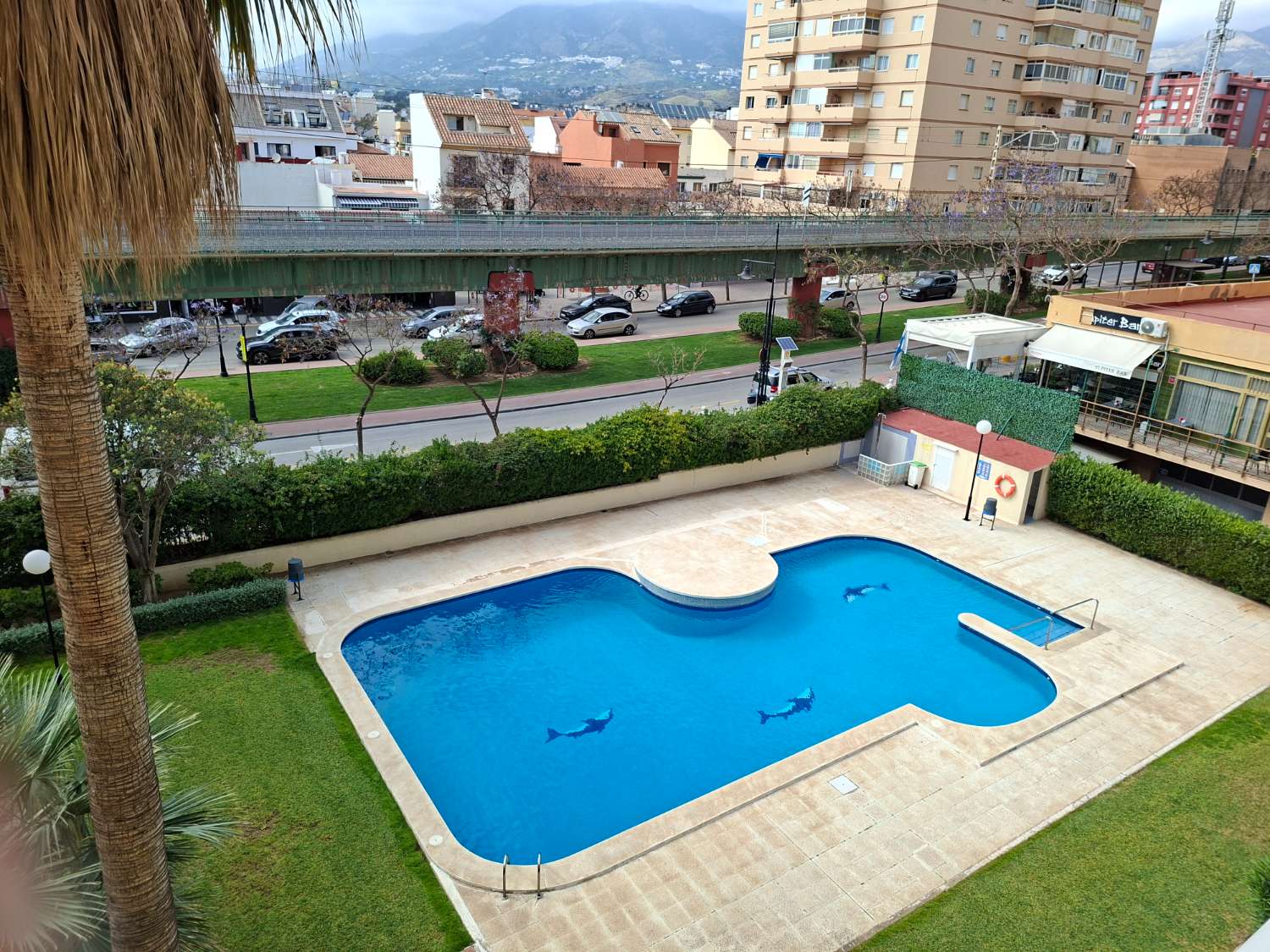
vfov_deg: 58.9
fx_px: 844
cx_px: 635
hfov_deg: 73.9
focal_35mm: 23
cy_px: 476
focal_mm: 5.54
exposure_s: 1/833
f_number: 1.8
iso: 50
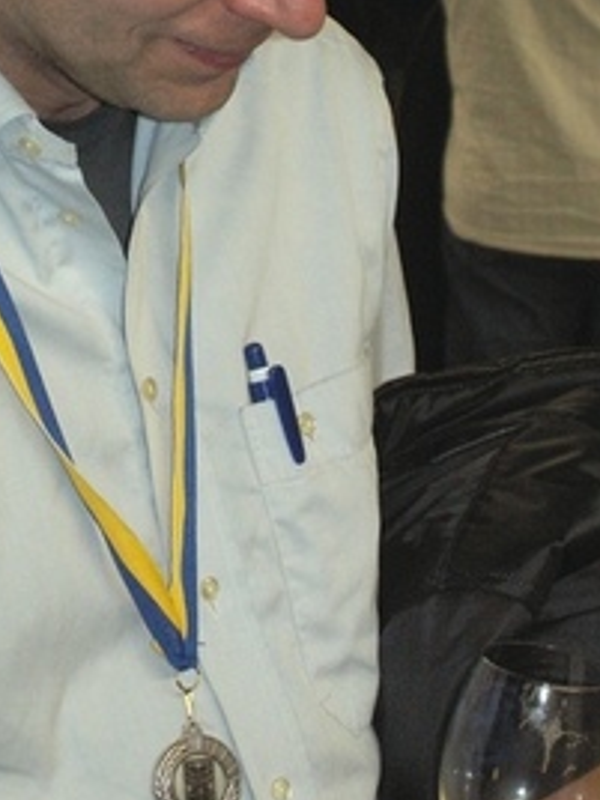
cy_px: 93
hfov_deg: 11.2
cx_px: 125
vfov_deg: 14.8
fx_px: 3051
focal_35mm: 132
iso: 160
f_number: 3.2
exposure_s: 1/40
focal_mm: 11.51
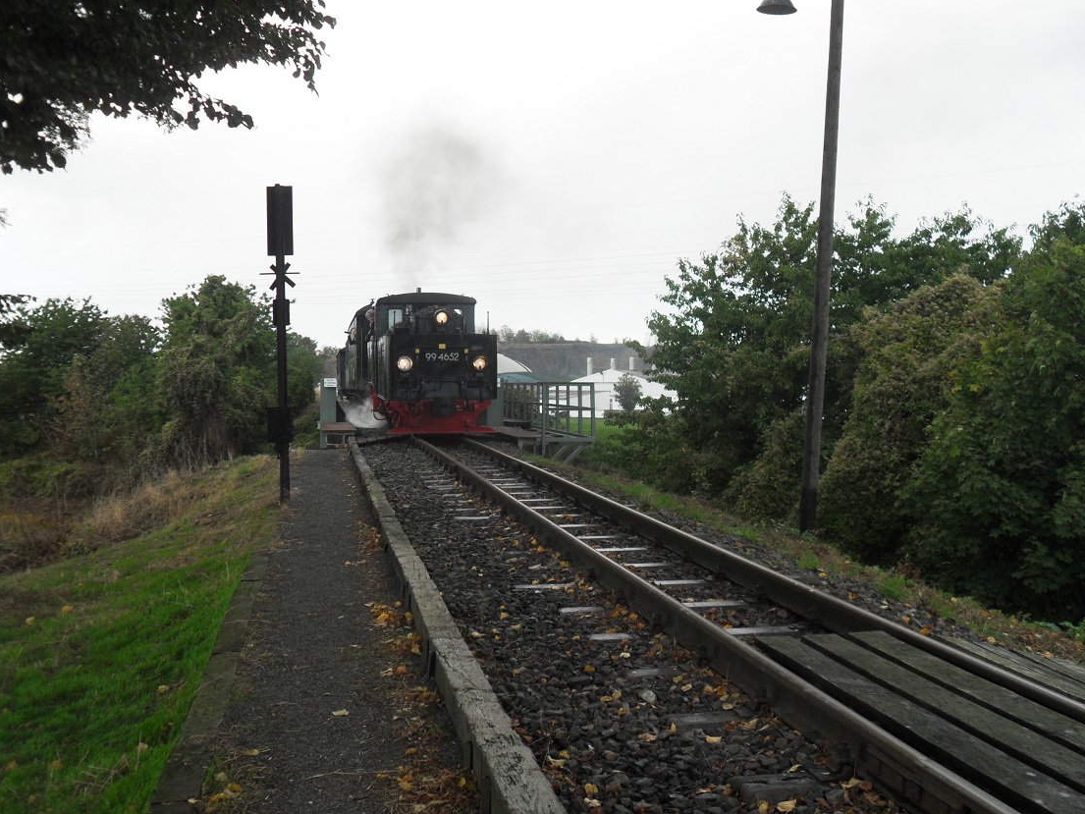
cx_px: 563
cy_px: 401
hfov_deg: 49.0
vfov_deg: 37.7
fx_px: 1191
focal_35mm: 38
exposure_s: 1/350
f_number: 2.8
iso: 100
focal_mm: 6.2
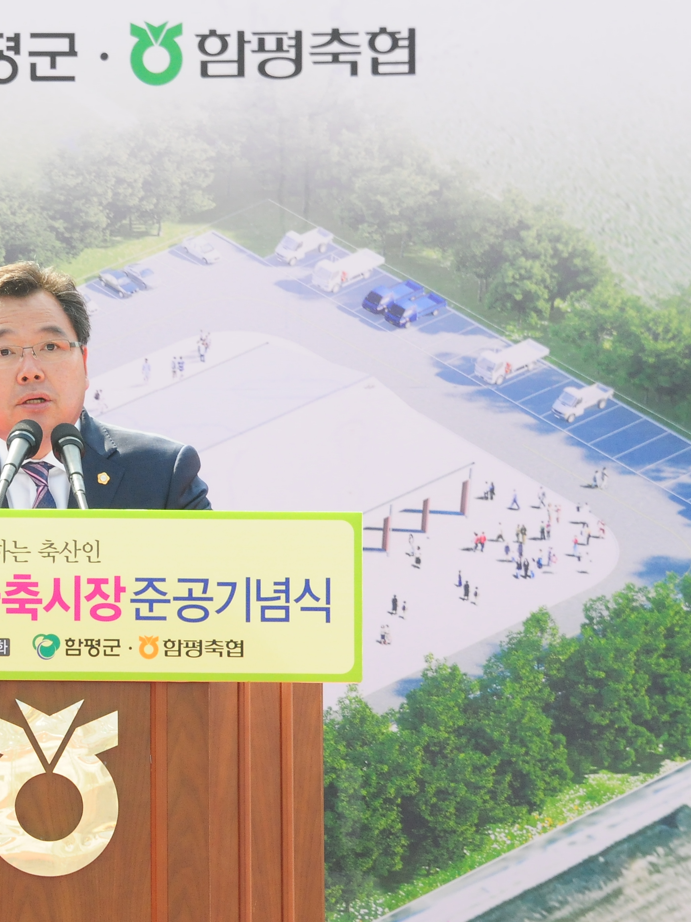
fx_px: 8306
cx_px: 61
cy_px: 420
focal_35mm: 312
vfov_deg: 6.4
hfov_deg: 4.8
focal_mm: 116
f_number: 9
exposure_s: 1/320
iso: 800
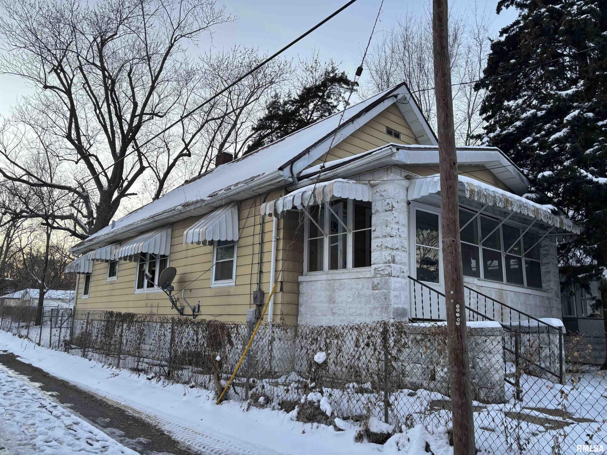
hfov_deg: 67.3
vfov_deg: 53.1
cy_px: 228
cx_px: 304
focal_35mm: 26
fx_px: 456
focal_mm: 5.96
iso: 64
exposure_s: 1/121
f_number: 1.6
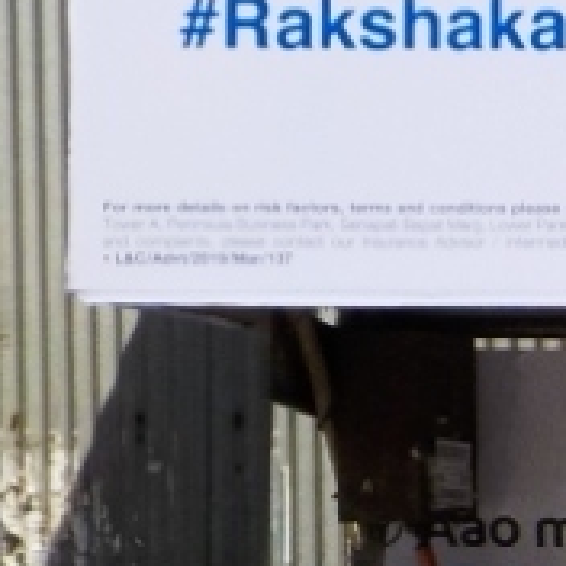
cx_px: 1357
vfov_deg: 11.3
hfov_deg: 10.0
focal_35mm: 154
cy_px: 543
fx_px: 2849
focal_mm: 4.1
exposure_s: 1/1600
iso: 125
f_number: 3.3
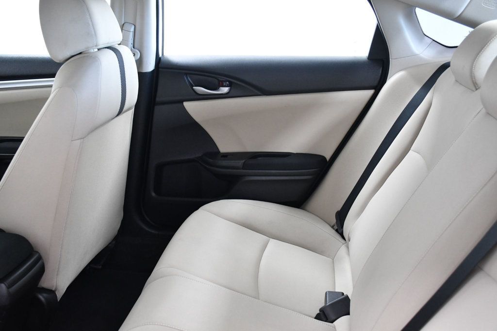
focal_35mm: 39
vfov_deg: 34.2
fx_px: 538
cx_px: 248
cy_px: 166
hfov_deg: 49.6
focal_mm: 26
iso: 2500
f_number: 5
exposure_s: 1/100
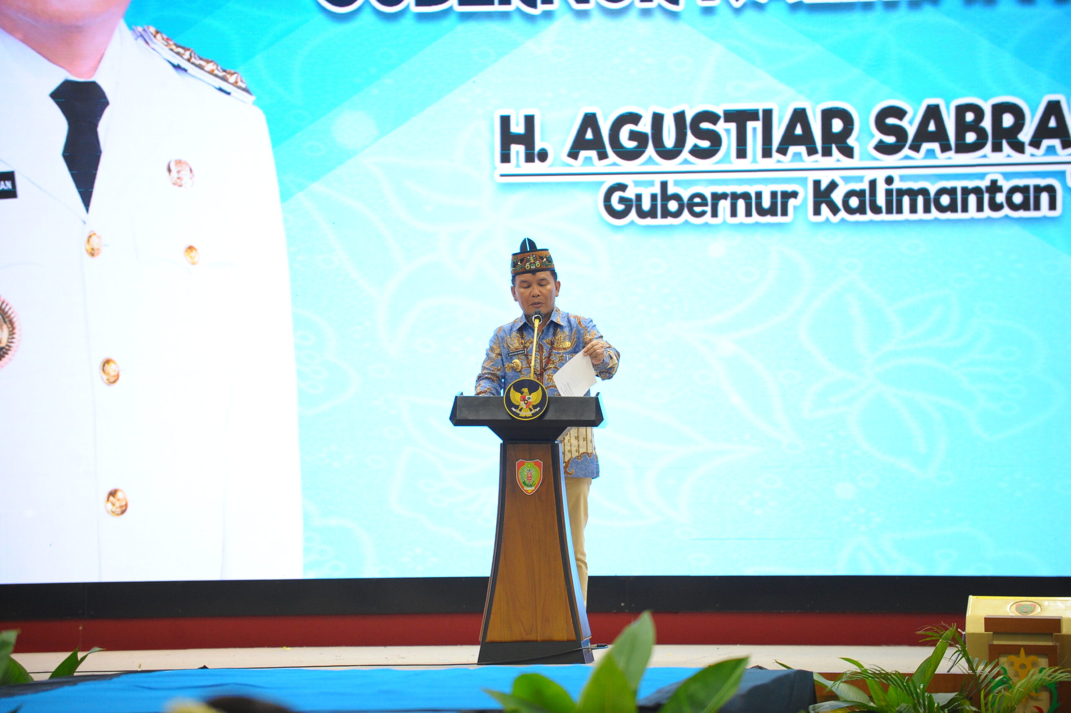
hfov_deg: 10.3
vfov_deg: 6.9
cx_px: 536
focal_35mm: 200
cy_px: 356
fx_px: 5946
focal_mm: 200
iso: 1600
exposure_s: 1/200
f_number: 2.8
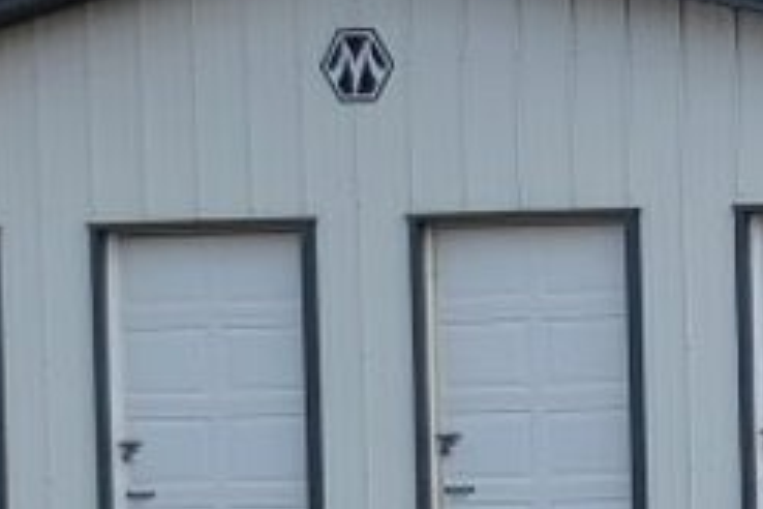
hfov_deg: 10.5
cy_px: 470
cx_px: 1884
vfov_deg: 8.2
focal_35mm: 166
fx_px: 3518
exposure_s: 1/2308
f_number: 1.8
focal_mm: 5.4
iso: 40
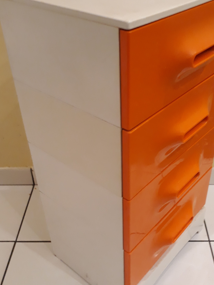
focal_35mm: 38
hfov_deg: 37.6
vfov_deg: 49.0
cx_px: 126
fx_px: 313
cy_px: 148
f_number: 1.9
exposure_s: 1/17
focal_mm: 3.6
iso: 200
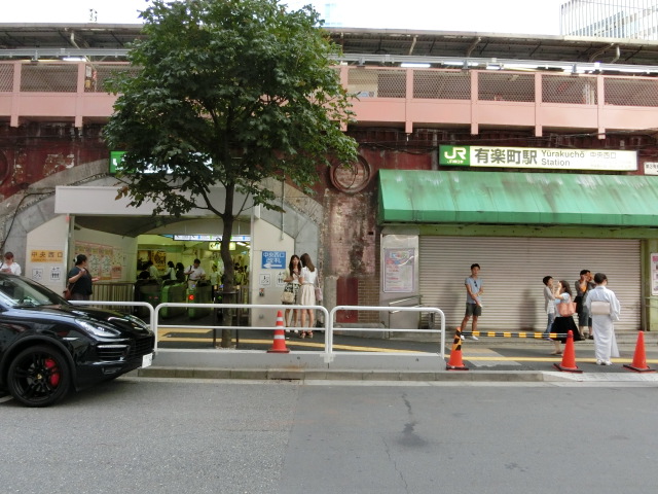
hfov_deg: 69.4
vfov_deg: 54.9
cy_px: 247
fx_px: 475
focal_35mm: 25
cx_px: 329
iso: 250
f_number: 3.5
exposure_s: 1/125
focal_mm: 4.5
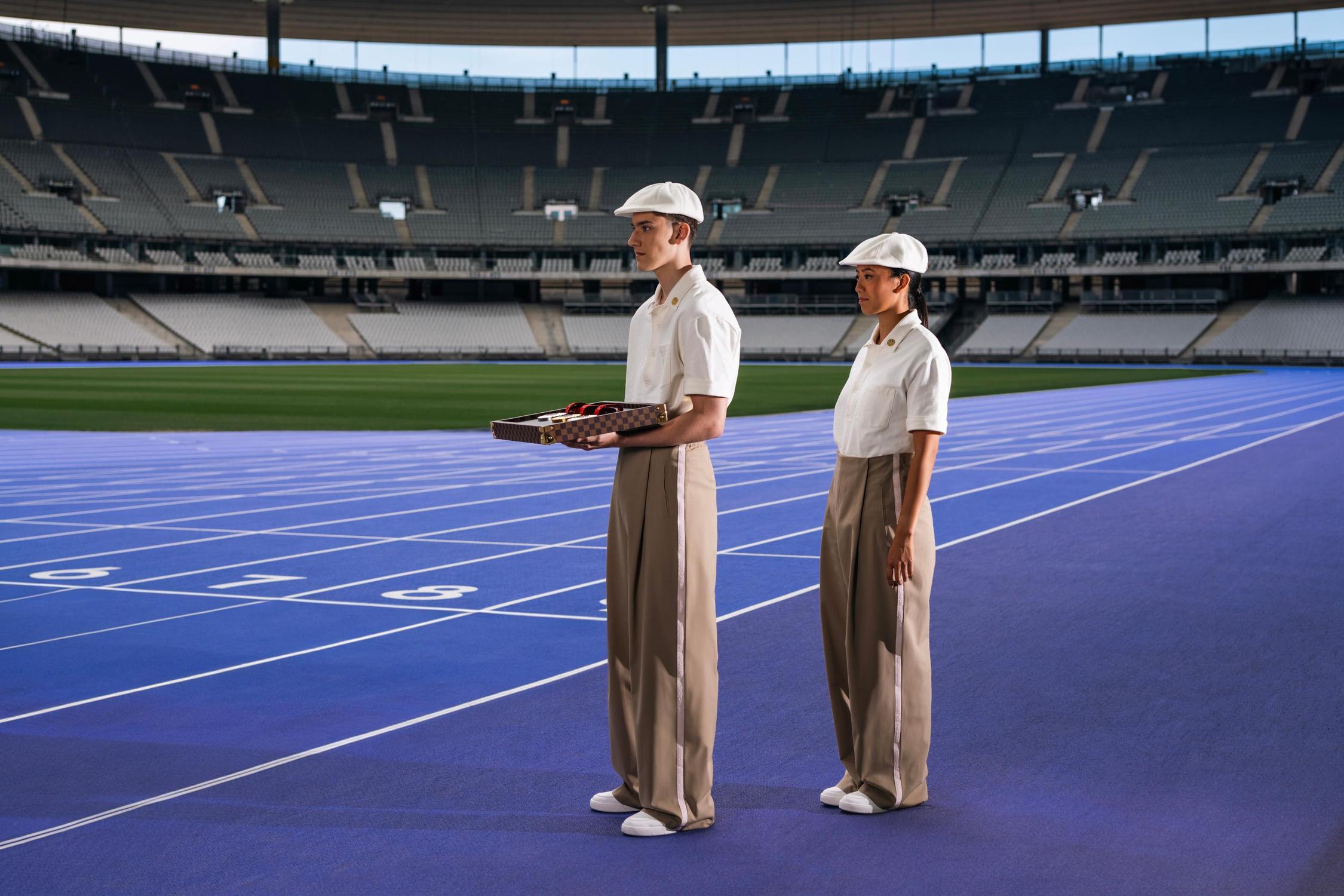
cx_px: 672
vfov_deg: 27.0
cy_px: 448
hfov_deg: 39.6
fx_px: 1867
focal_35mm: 50
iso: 64
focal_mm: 50
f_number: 3.5
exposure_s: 1/200
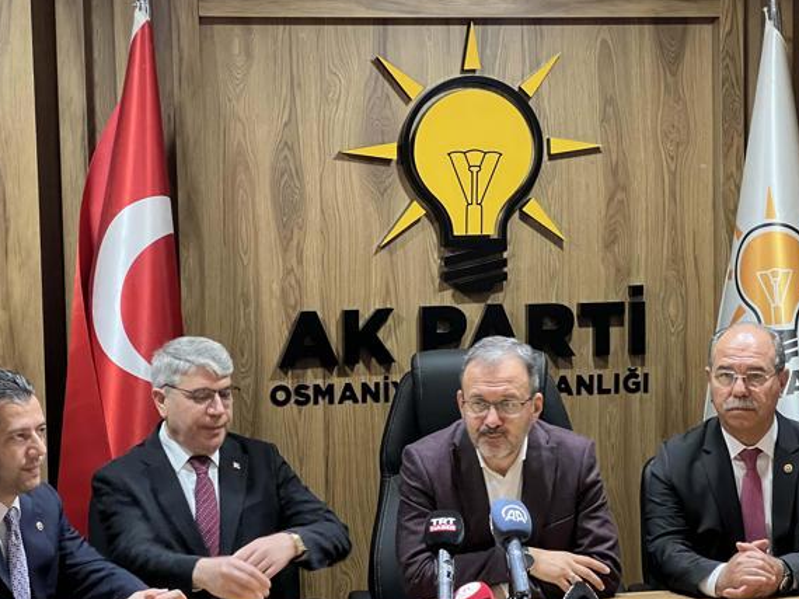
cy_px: 367
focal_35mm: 104
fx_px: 2399
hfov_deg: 18.9
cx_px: 507
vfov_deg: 14.2
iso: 800
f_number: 2.8
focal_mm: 9
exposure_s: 1/33
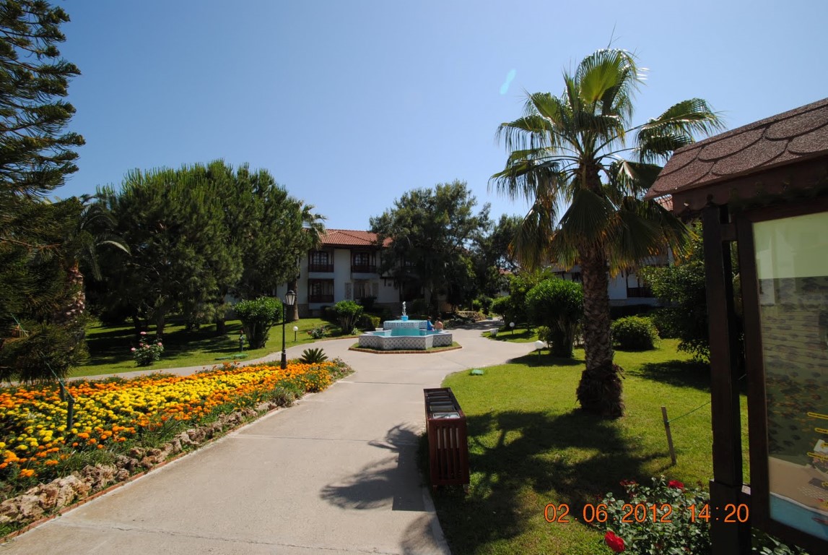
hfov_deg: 100.3
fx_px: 345
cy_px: 278
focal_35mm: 15
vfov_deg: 77.5
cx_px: 414
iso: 100
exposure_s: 1/200
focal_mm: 10
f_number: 9
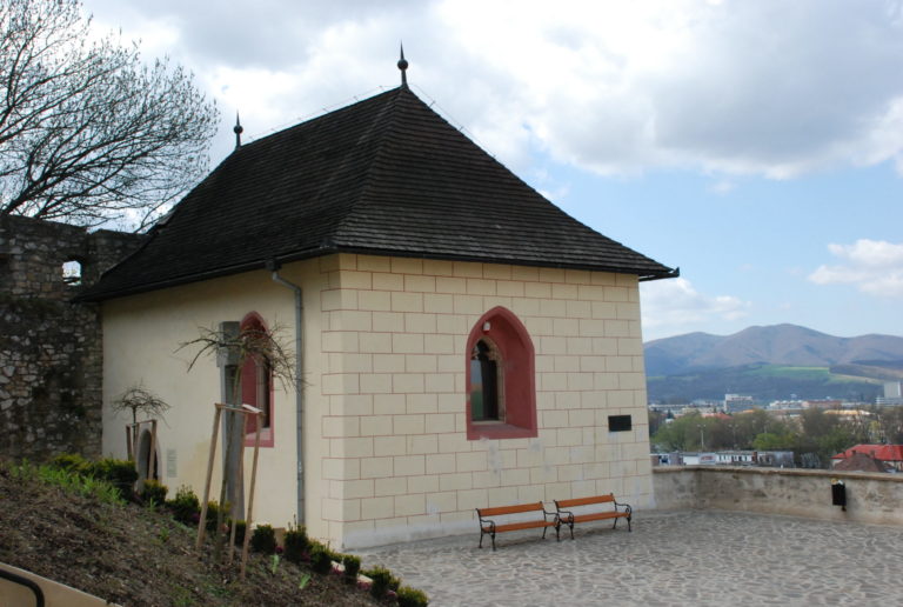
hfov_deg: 46.3
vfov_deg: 32.1
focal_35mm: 42
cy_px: 304
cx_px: 452
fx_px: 1056
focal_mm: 28
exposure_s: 1/500
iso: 800
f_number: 11
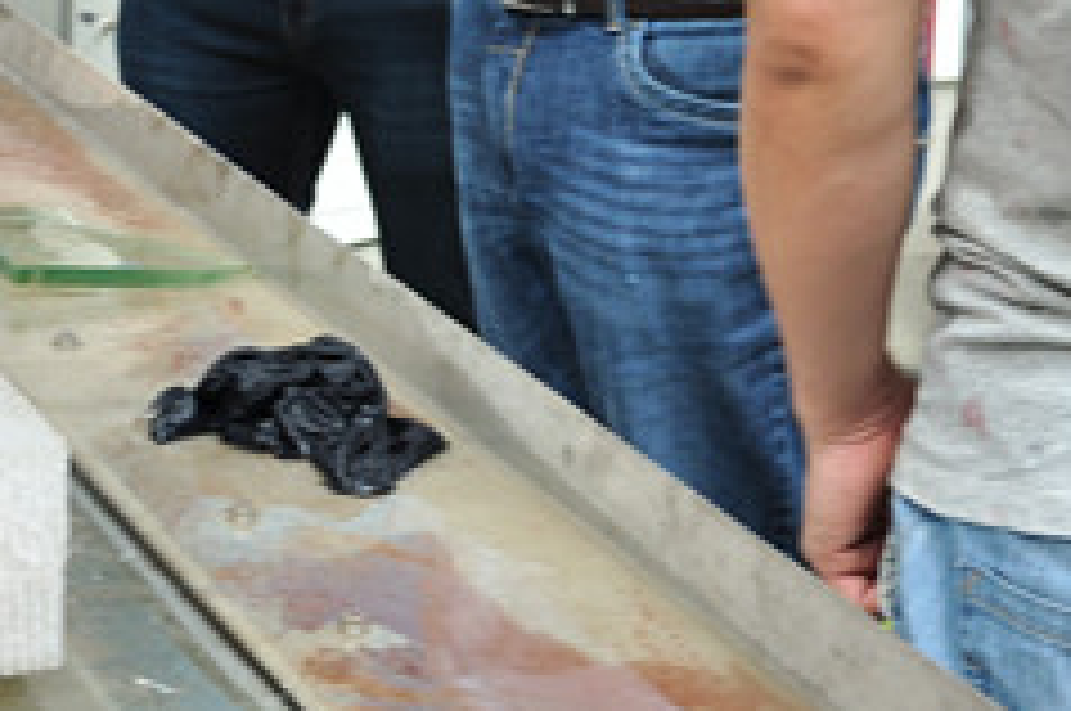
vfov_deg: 10.7
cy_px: -475
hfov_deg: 16.9
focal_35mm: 121
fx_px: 3595
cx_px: 540
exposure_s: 1/20
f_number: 3.8
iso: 200
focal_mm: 24
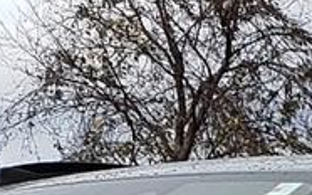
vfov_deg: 8.0
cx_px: 57
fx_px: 1292
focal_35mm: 152
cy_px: 467
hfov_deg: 13.7
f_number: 2.4
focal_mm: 4.3
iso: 50
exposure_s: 1/50
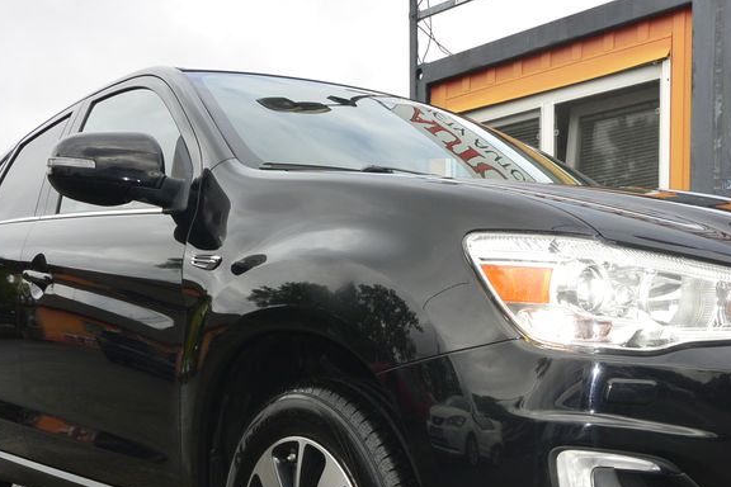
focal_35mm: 48
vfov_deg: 27.4
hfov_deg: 40.7
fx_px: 975
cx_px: 472
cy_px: 409
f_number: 6.3
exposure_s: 1/250
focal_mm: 10
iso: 160
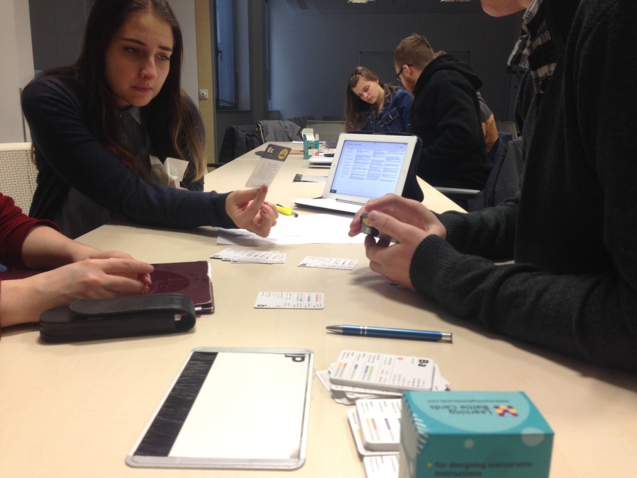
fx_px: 607
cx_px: 318
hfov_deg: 55.4
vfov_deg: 42.9
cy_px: 239
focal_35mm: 33
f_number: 2.4
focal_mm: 4.12
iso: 50
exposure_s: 1/20
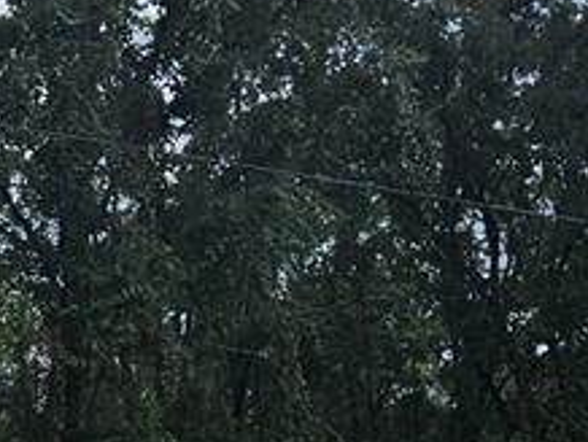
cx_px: -32
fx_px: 1037
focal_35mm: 61
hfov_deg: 29.1
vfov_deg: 23.8
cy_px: 345
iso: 50
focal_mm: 2.2
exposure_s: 1/2397
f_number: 2.2
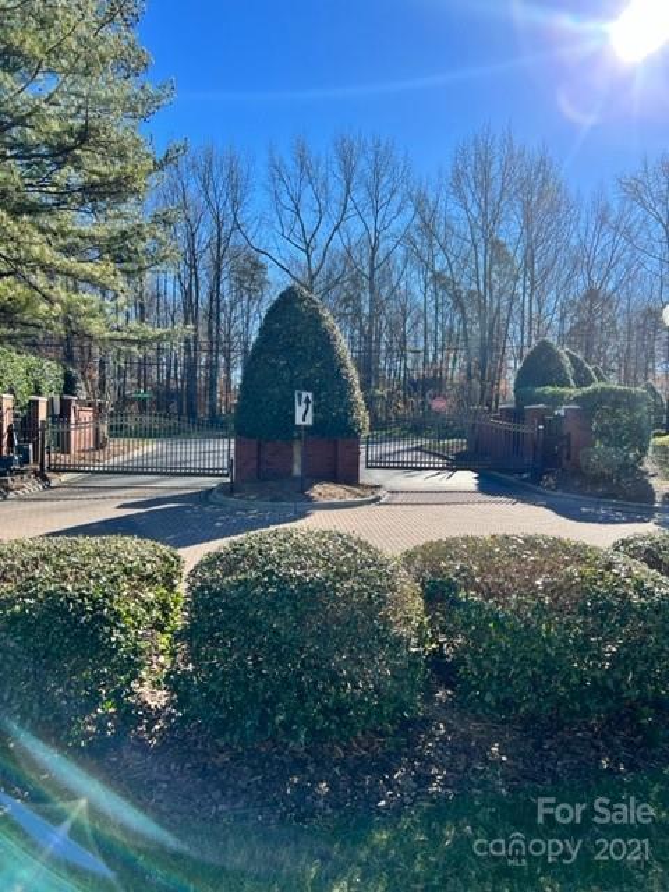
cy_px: 446
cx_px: 334
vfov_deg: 67.3
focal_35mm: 26
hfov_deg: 53.1
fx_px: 670
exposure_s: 1/2841
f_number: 1.5
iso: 50
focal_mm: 5.7
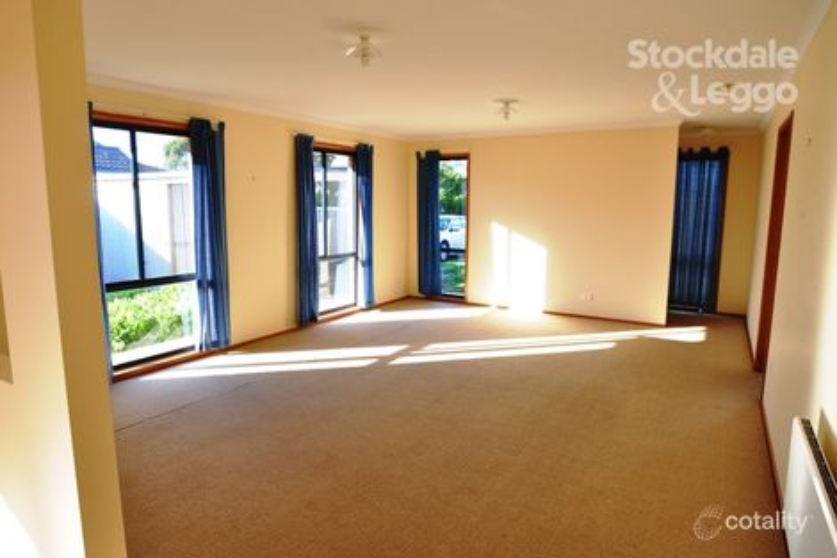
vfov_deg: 59.5
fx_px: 488
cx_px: 418
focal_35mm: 21
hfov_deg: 81.2
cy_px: 279
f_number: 5.6
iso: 400
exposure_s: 1/125
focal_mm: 14
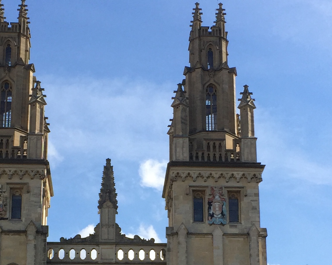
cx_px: 135
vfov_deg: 16.7
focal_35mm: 91
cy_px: 230
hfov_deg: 21.0
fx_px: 894
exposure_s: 1/1721
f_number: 2.2
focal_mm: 4.15
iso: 32
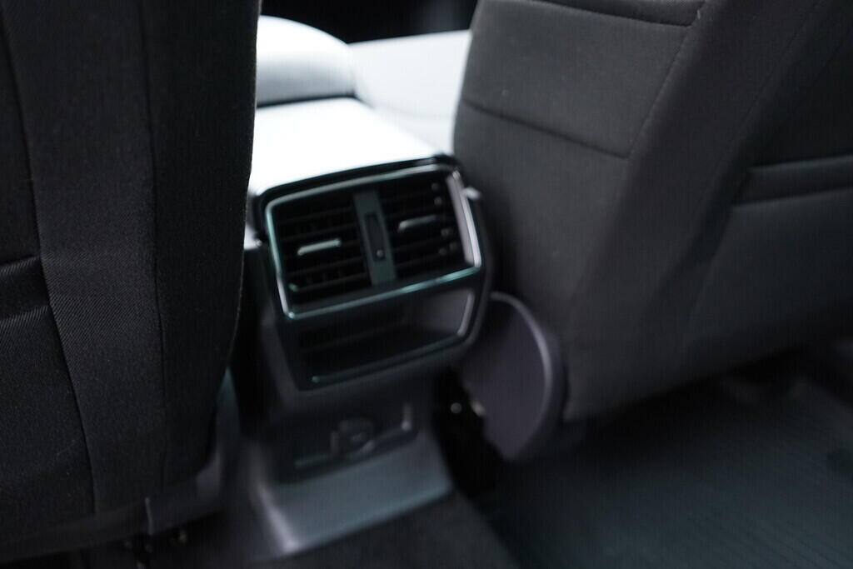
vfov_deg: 36.9
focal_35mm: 36
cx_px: 426
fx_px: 853
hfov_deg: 53.1
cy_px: 284
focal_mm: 24
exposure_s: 1/40
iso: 1600
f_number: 2.8
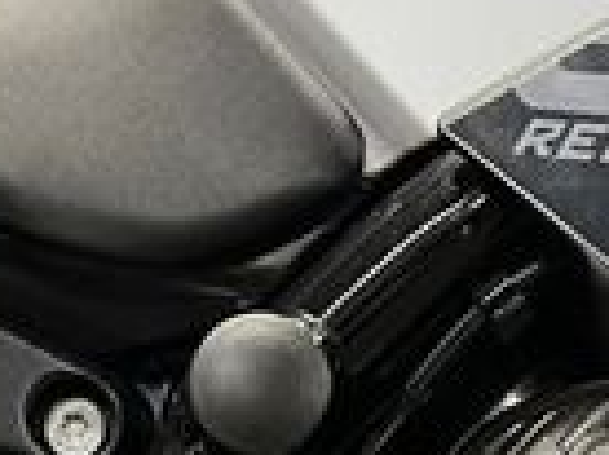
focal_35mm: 121
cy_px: 914
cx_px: 221
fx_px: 2125
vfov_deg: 11.1
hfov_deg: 16.3
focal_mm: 5.1
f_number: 1.6
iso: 400
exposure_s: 1/33
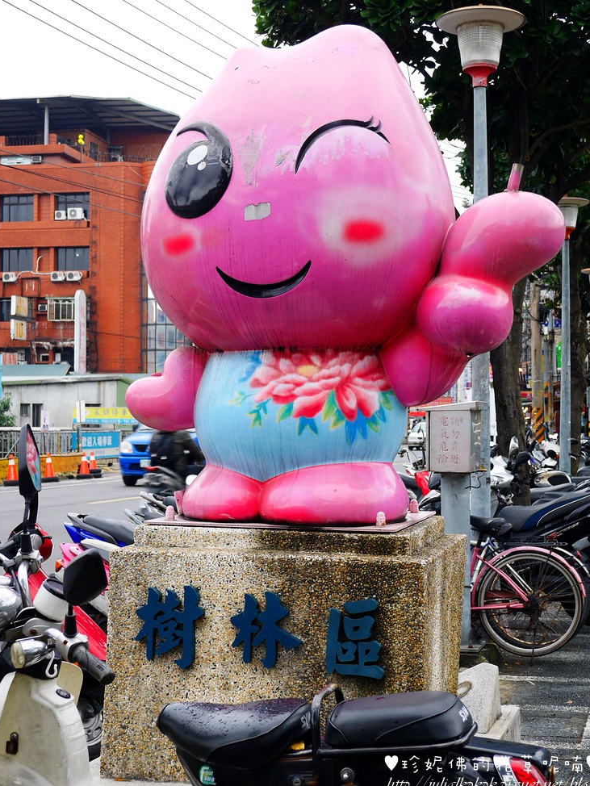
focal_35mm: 61
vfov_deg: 31.7
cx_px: 293
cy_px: 387
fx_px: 1386
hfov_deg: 24.0
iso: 400
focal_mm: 29
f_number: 5.4
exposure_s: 1/60
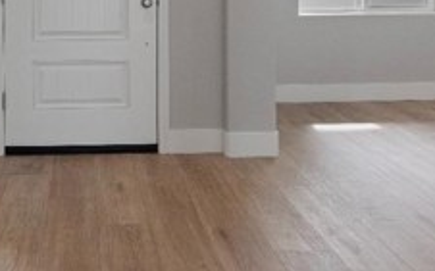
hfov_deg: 39.6
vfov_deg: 24.6
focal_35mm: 49
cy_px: -24
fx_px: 581
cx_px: 94
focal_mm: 17
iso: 400
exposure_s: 1/50
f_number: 5.6
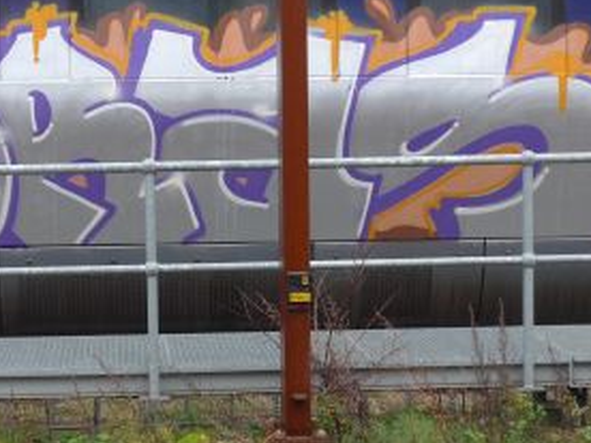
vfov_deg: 13.8
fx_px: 1827
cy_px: 202
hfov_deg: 18.3
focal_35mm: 107
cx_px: 184
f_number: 3.5
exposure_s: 1/60
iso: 125
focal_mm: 12
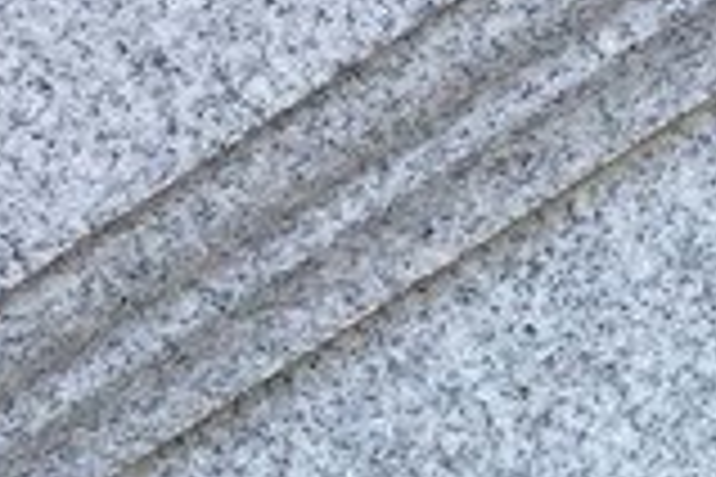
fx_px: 3619
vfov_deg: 7.3
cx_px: 1310
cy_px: 884
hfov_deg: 10.6
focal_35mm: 182
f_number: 2.4
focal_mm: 3.3
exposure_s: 1/285
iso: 25
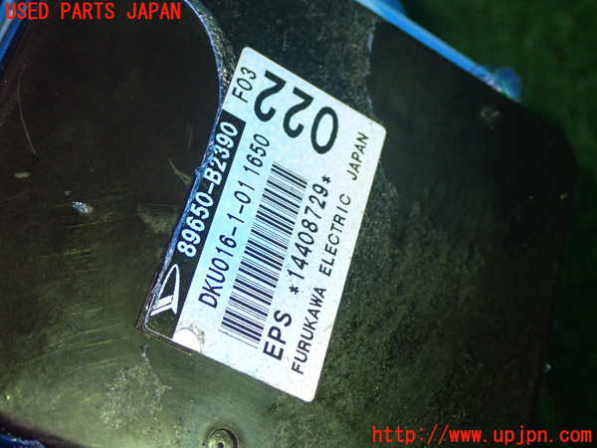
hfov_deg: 33.2
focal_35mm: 58
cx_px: 298
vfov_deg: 25.2
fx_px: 1000
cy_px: 224
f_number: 3.5
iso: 800
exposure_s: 1/40
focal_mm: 10.35
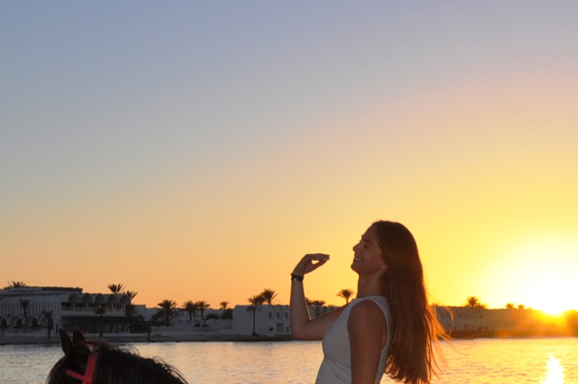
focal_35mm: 82
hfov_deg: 24.7
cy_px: 408
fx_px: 1315
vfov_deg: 16.2
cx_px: 370
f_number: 13
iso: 200
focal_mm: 22
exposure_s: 1/200
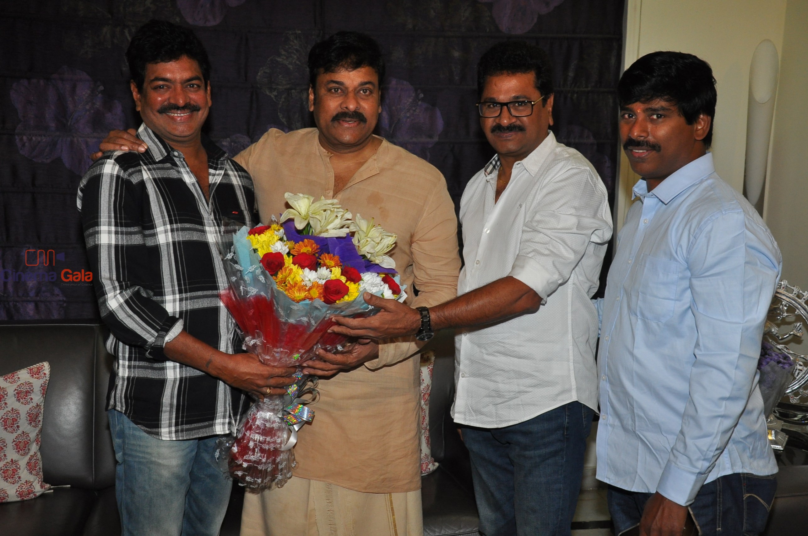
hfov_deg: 46.4
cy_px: 268
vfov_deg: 31.8
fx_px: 942
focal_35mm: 42
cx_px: 404
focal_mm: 28
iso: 800
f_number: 5.6
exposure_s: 1/60
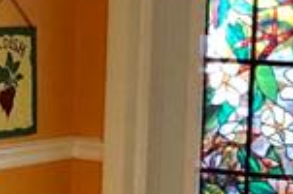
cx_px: 161
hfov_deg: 10.4
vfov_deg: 6.9
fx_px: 1608
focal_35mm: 198
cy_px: 221
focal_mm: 4
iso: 80
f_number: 1.8
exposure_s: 1/15
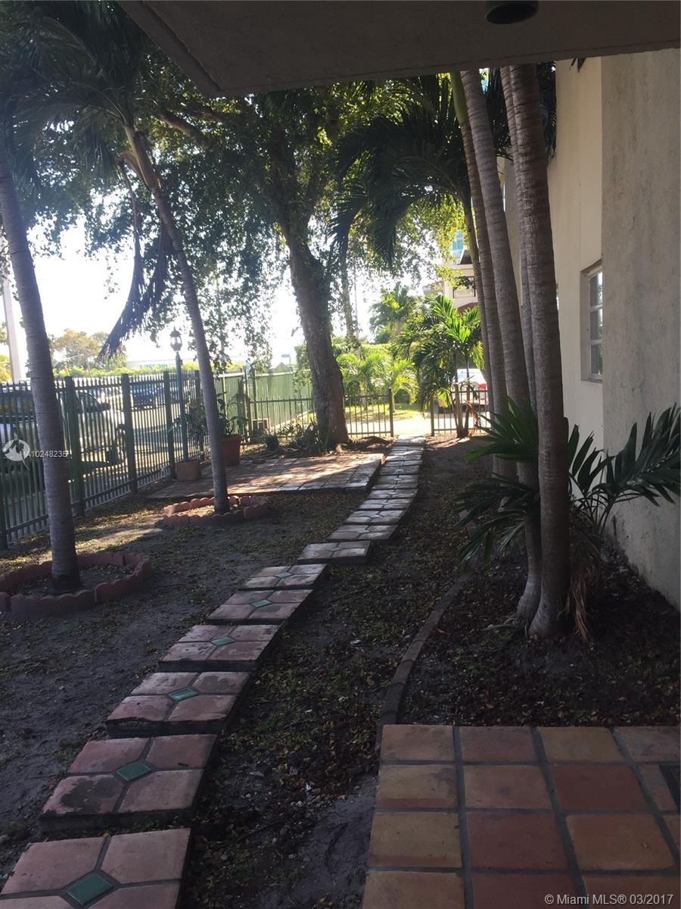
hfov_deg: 48.2
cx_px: 340
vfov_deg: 61.7
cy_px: 454
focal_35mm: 29
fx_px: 761
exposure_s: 1/257
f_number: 2.2
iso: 32
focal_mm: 4.15
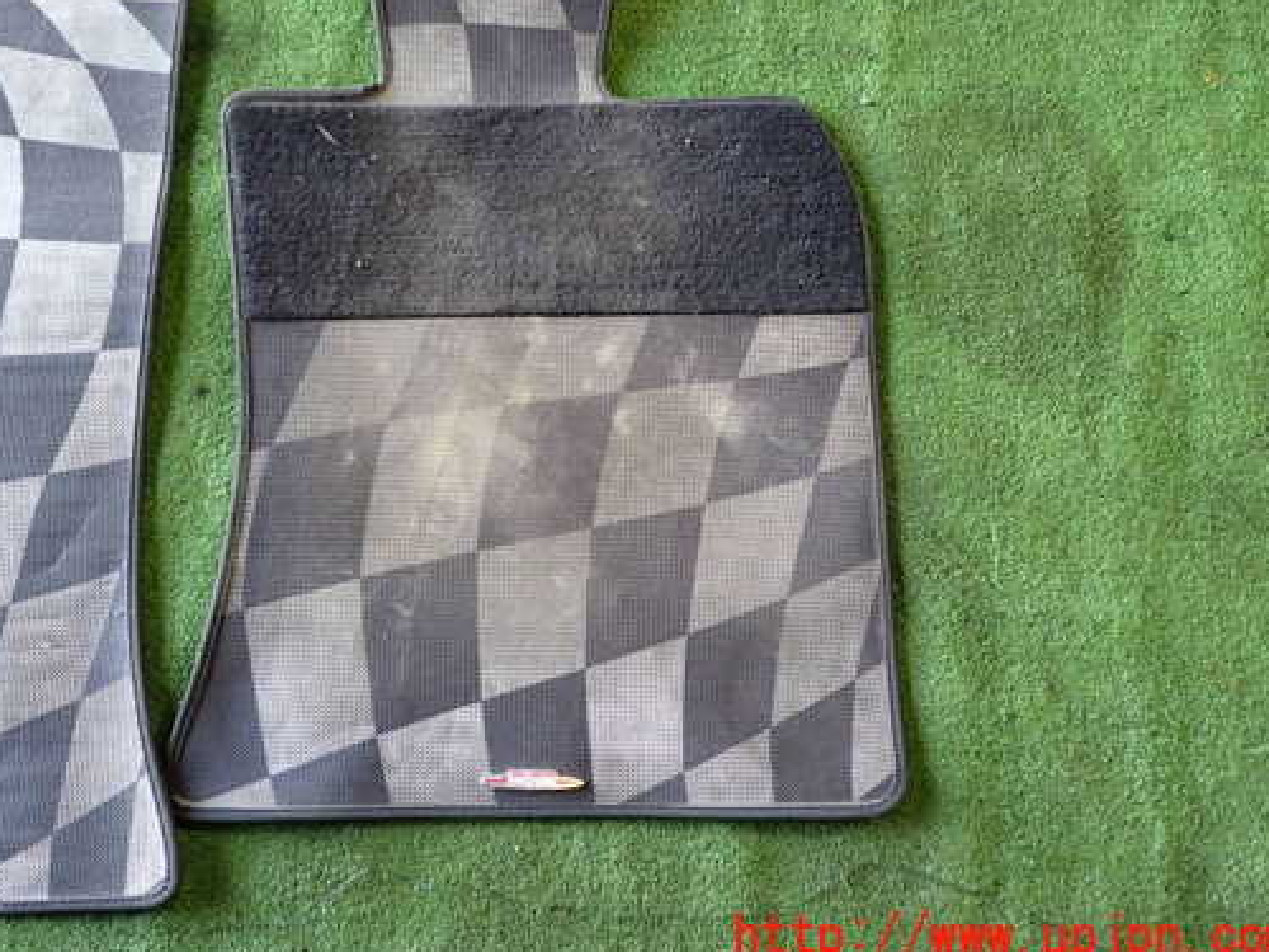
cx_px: 546
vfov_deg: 39.5
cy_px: 399
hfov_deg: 51.2
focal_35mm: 36
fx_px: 1320
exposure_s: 1/30
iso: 200
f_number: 2.3
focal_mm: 5.4
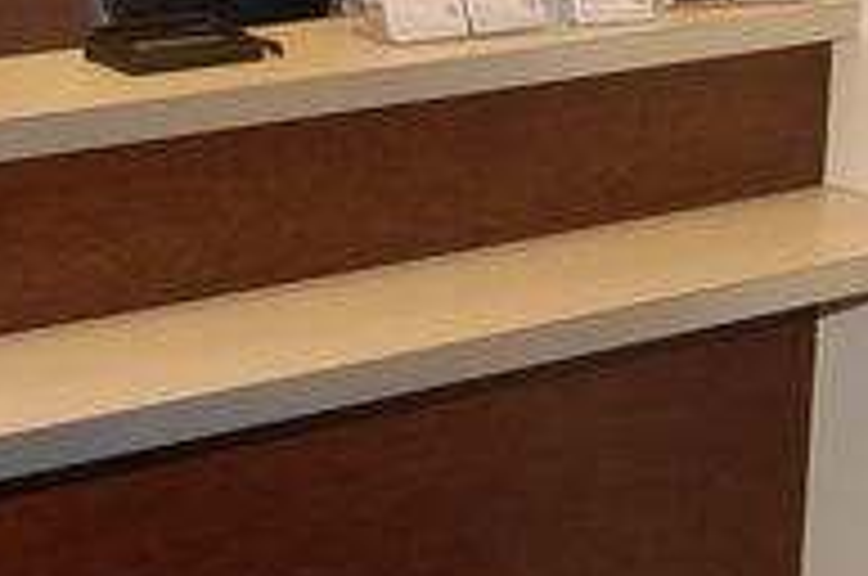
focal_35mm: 106
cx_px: -25
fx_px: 2552
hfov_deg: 18.7
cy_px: -25
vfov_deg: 12.7
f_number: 4
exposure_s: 1/60
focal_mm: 22
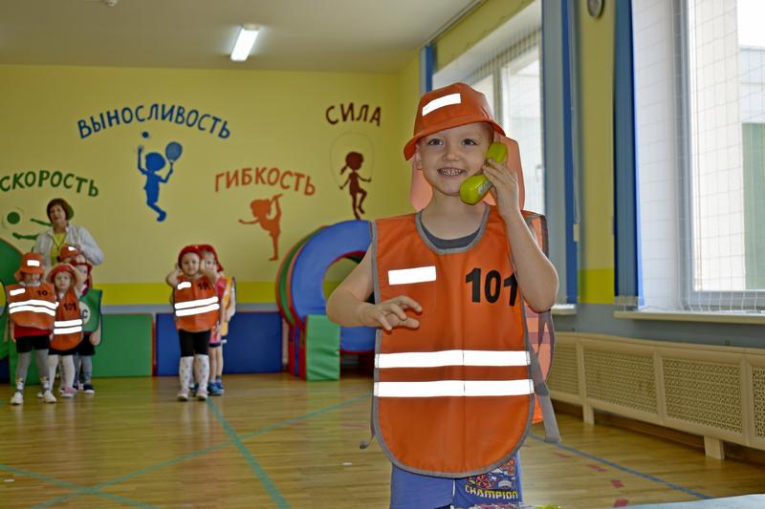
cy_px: 254
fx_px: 1115
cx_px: 382
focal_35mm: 52
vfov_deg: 25.7
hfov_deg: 37.9
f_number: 4.5
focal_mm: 35
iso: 110
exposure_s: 1/60
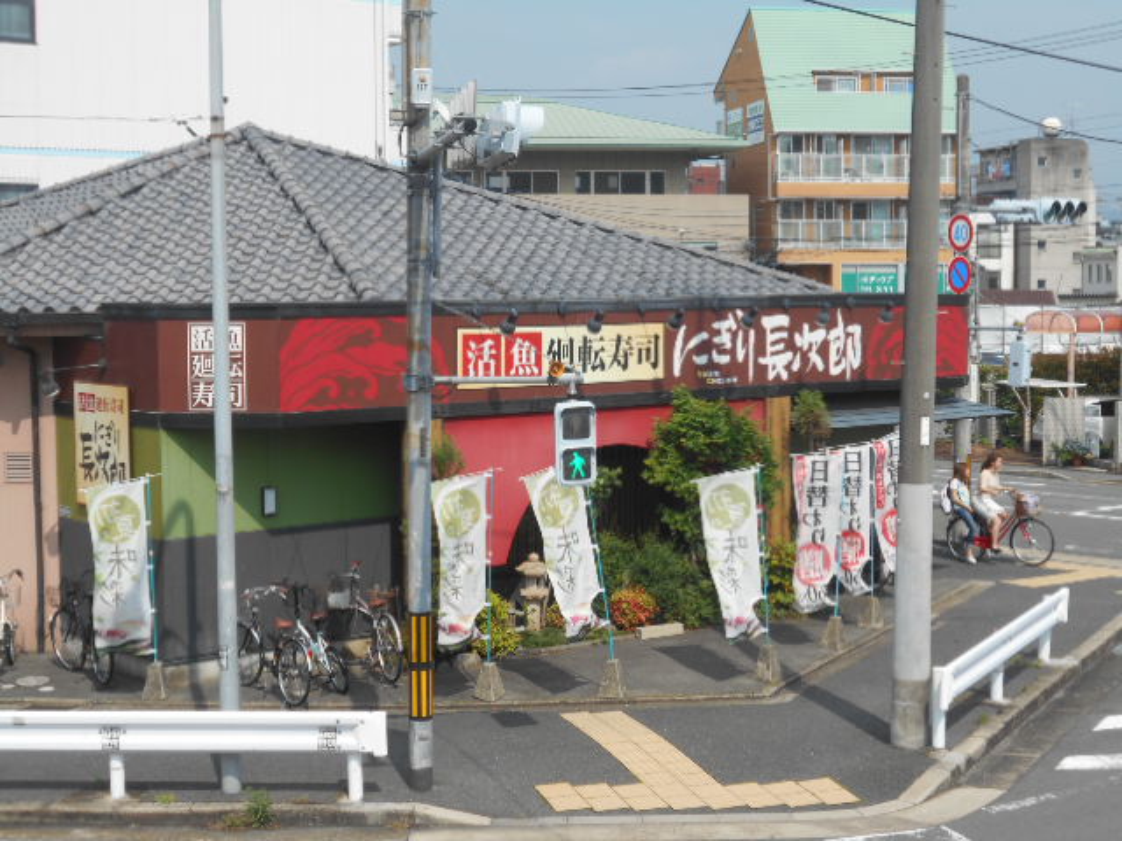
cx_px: 561
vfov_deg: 25.2
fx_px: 1880
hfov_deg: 33.2
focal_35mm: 58
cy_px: 420
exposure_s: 1/640
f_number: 4.9
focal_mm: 10
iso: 80
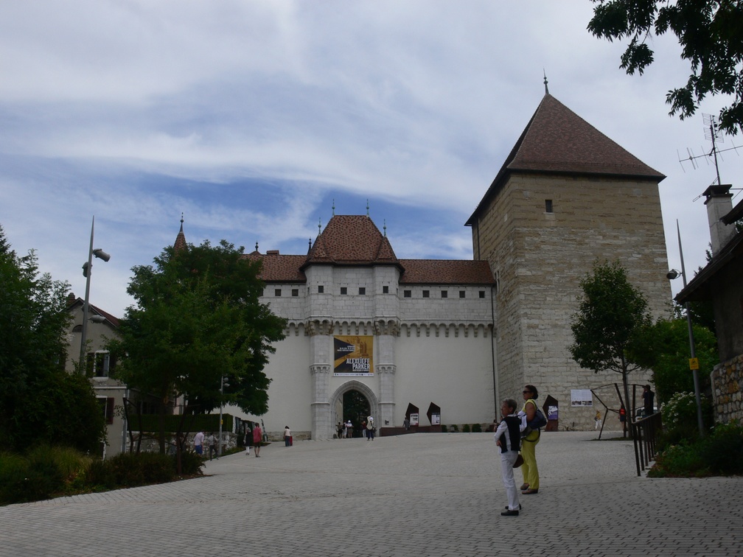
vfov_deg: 40.7
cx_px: 372
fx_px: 751
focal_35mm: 35
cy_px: 278
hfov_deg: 52.6
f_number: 5.6
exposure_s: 1/500
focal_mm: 7.4
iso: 80
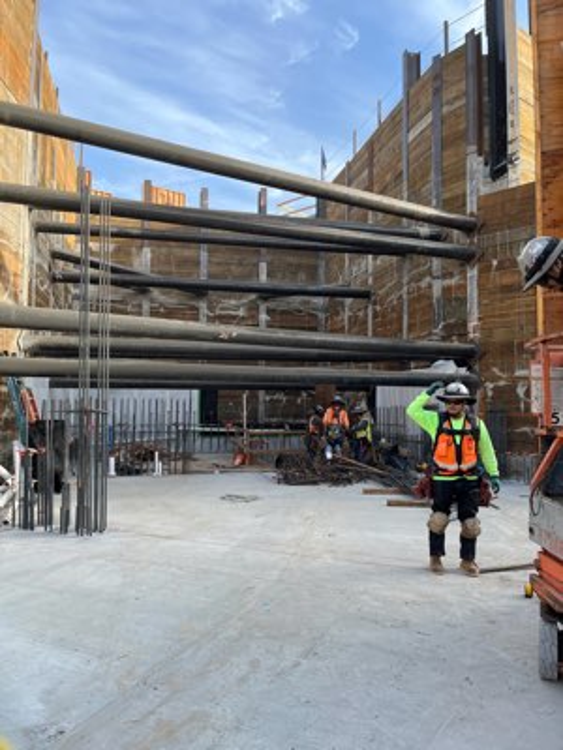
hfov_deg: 53.1
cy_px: 375
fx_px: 564
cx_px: 282
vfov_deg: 67.3
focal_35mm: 26
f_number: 1.6
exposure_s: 1/992
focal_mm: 5.1
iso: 50
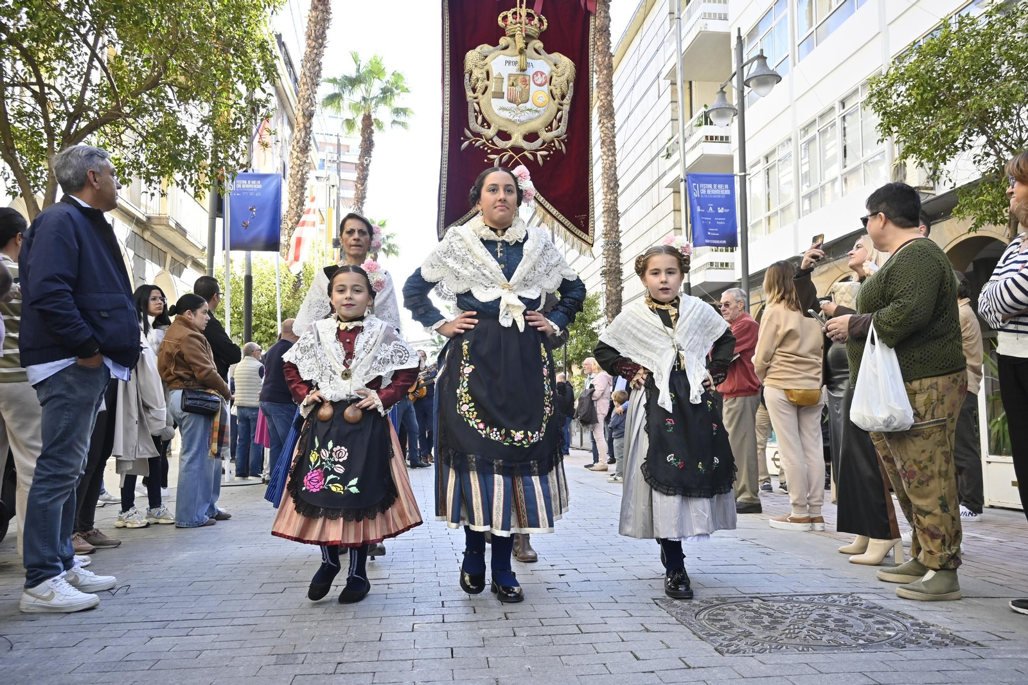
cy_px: 342
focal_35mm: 30
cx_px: 514
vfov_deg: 43.6
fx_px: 856
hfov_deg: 61.9
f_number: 4.5
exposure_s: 1/400
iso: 400
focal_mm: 20
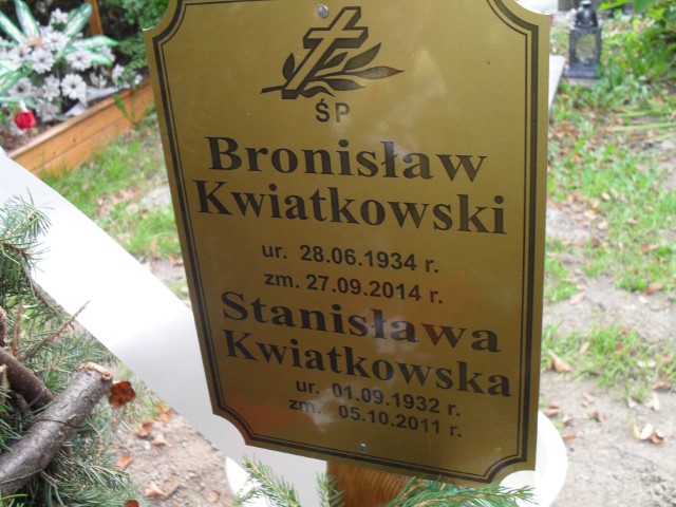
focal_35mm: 35
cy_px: 254
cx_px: 338
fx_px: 683
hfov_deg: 52.6
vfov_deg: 40.7
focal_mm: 6.3
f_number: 3.2
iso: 100
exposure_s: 1/45
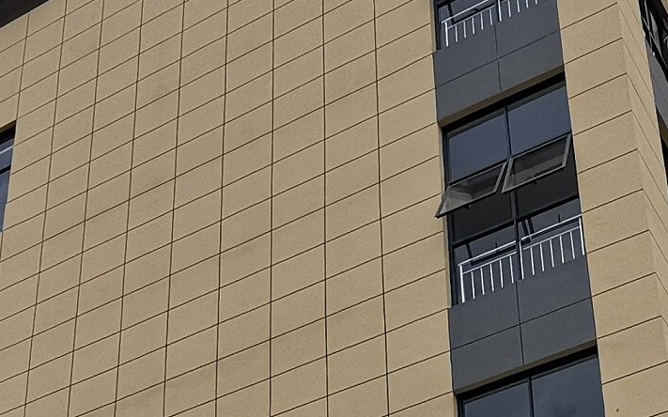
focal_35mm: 77
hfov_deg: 26.8
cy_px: 664
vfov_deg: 15.4
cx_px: 397
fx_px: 1401
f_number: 2.2
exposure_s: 1/1335
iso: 50
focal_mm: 2.35
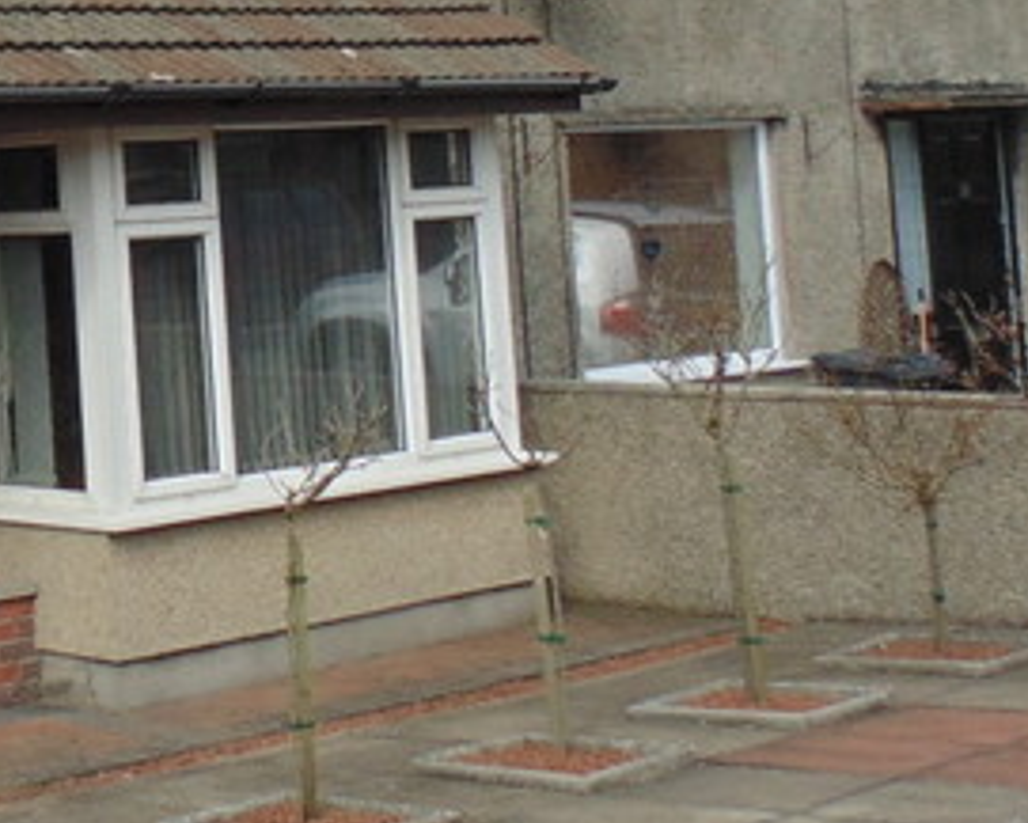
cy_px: 42
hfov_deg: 19.9
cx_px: -569
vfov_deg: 18.6
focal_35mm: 81
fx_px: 2465
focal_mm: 4
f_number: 3.1
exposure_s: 1/800
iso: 80
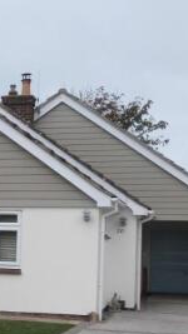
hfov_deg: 12.9
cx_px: -105
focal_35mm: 88
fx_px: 781
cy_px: 253
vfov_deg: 23.9
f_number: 5.6
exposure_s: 1/250
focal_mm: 6.5
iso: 100
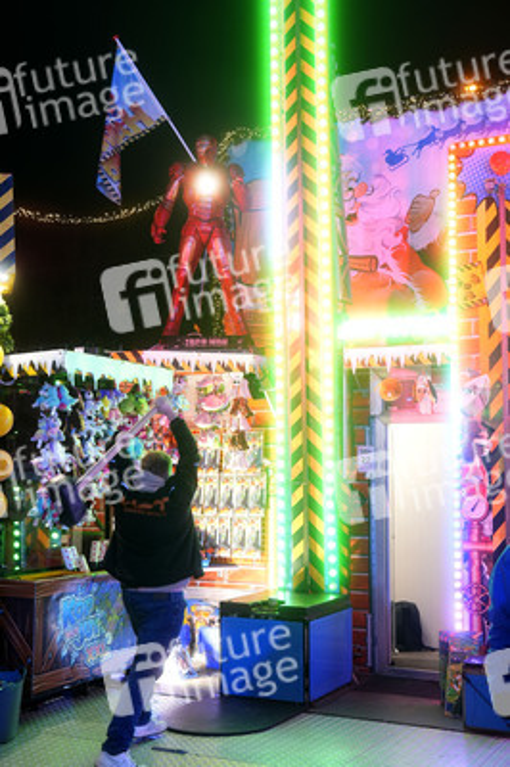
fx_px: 958
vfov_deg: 43.6
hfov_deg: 29.8
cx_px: 255
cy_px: 384
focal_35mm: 45
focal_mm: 30
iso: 640
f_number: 3.2
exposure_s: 1/50
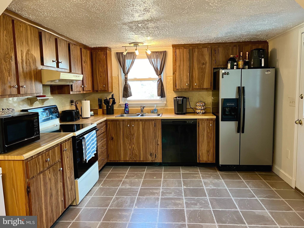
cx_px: 152
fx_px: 228
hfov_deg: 67.3
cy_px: 114
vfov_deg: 53.1
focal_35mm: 26
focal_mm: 5.7
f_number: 1.5
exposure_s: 1/60
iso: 200
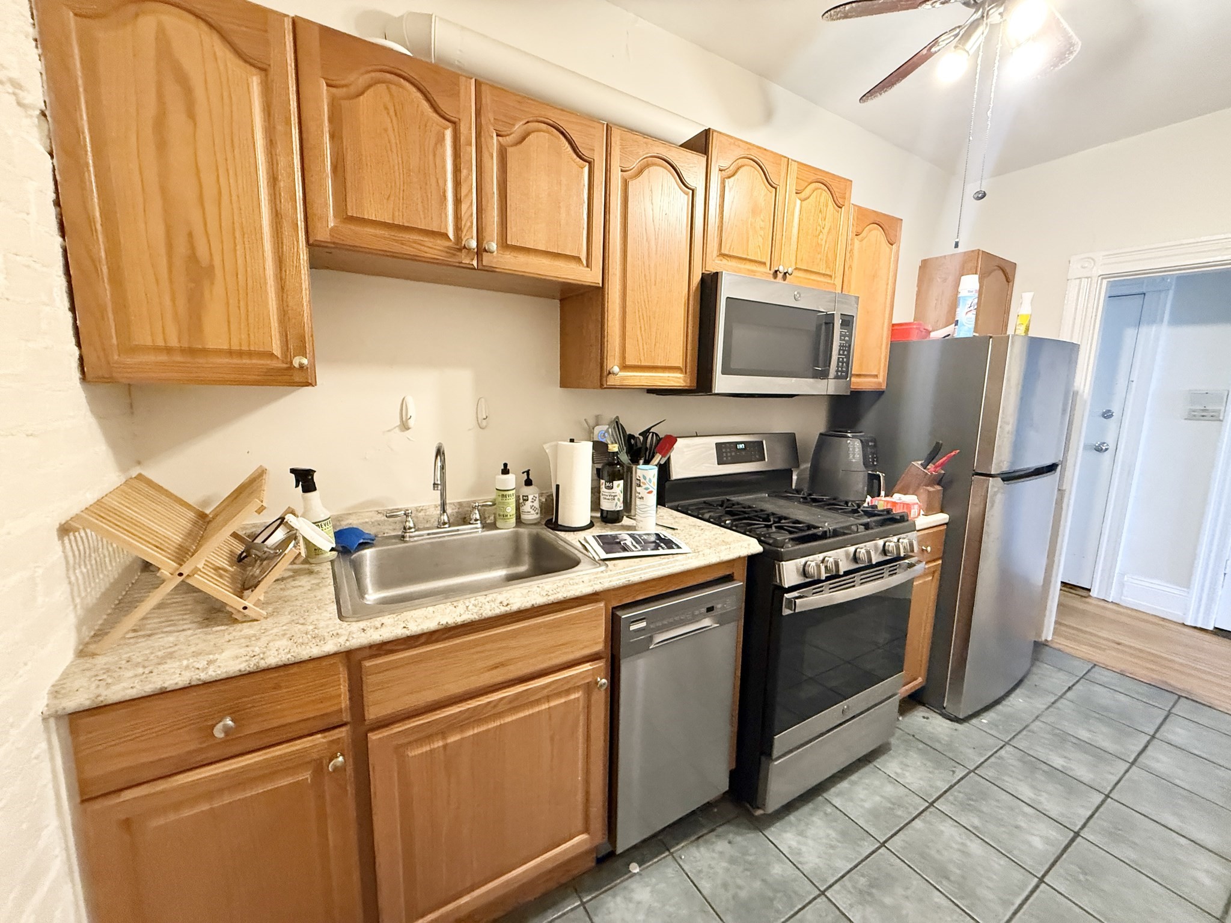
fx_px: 498
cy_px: 462
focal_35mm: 14
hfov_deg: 102.1
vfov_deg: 85.7
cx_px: 616
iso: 640
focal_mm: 2.22
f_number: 2.2
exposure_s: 1/60
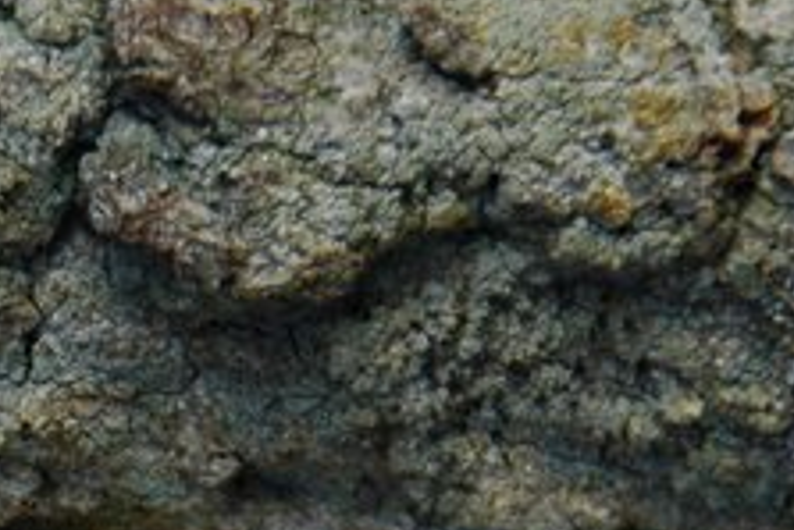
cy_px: 676
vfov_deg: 2.4
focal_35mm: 564
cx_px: -139
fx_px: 12442
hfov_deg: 3.6
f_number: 8
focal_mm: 105
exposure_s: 1/750
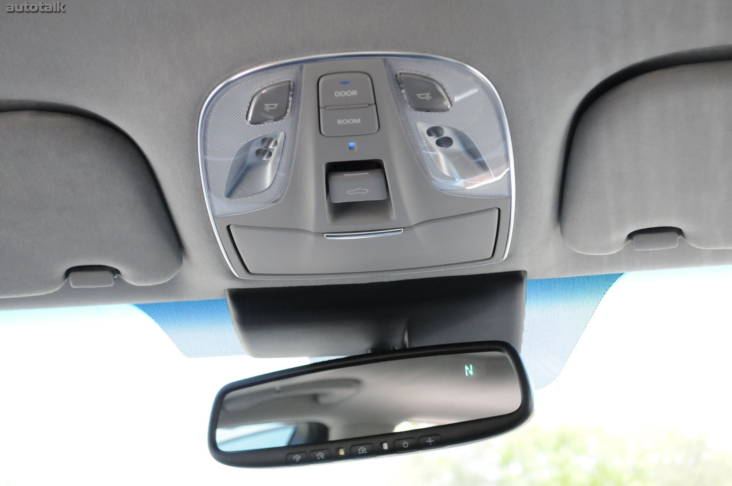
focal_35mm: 60
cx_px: 366
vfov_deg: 22.6
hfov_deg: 33.4
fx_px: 1219
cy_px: 243
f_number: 5.6
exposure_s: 1/400
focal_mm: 40
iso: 2000
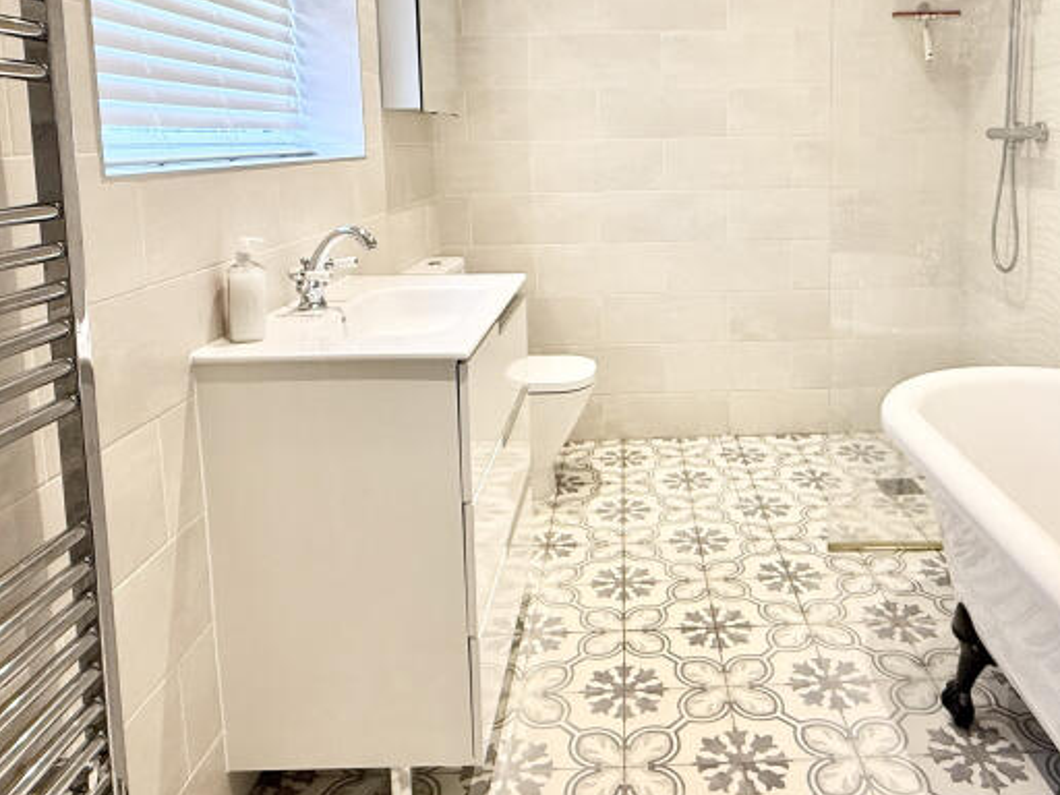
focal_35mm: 28
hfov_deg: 62.8
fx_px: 857
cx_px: 644
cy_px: 240
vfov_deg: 48.6
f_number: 2.2
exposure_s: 1/100
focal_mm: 2.22
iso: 160
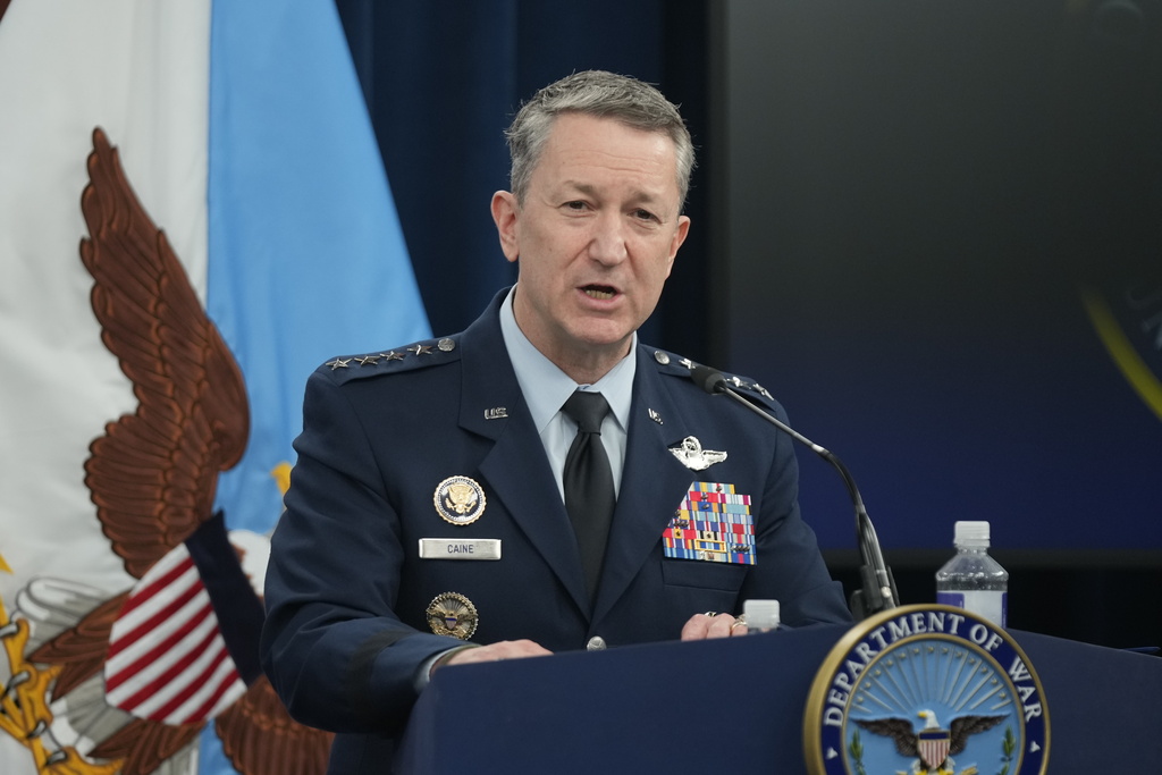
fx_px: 9684
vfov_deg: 4.6
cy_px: 388
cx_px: 581
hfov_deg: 6.9
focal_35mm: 300
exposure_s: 1/640
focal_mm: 200
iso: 800
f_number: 2.8
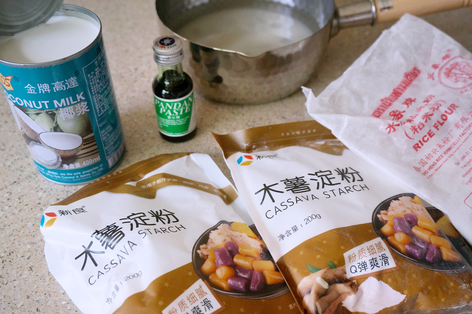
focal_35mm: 38
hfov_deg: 51.3
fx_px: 491
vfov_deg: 35.4
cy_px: 157
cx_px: 236
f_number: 4.5
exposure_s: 1/160
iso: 500
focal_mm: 25
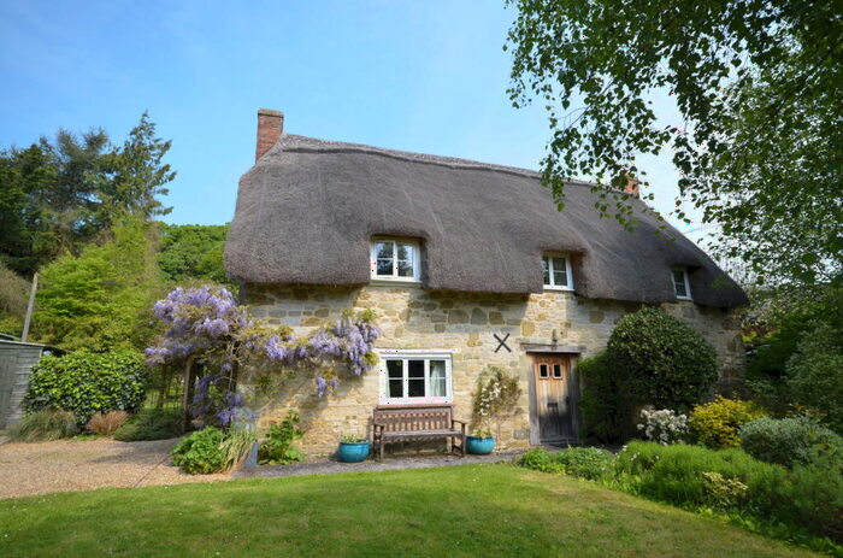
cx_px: 422
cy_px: 279
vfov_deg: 62.9
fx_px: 455
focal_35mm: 20
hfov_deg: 85.6
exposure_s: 1/250
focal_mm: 13
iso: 200
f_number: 8
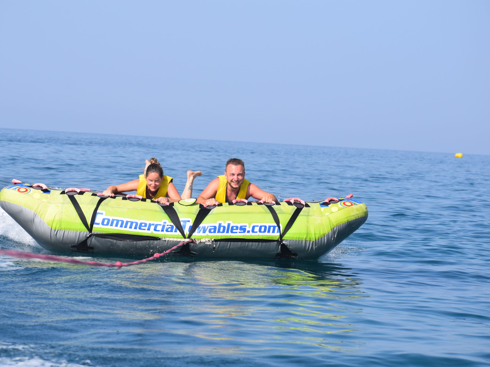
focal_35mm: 166
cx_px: 226
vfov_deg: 8.9
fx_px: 2350
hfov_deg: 11.9
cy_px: 184
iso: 400
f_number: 7.1
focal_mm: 102
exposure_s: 1/2000
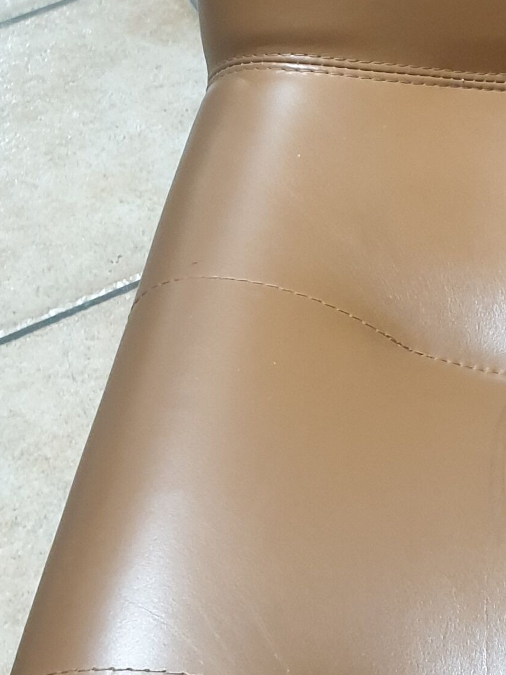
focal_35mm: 94
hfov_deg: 14.2
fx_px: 1832
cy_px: 90
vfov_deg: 20.5
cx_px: 870
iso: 250
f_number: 2.4
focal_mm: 4.3
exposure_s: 1/33
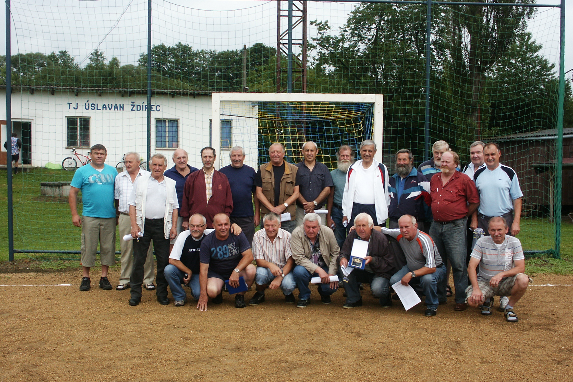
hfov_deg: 48.5
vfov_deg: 33.4
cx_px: 289
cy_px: 197
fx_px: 637
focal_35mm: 40
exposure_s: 1/125
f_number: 6.7
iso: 64
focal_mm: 7.85
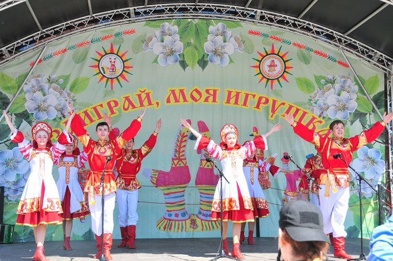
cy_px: 130
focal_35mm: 66
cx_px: 196
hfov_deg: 30.5
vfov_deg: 20.6
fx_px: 720
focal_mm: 44
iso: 250
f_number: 7.1
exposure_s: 1/250
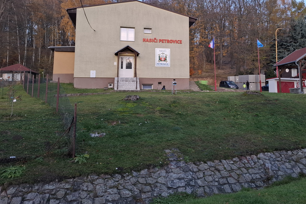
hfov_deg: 56.2
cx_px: 201
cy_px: 65
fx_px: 280
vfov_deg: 39.4
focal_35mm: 33
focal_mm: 5.54
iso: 50
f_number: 1.8
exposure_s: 1/100
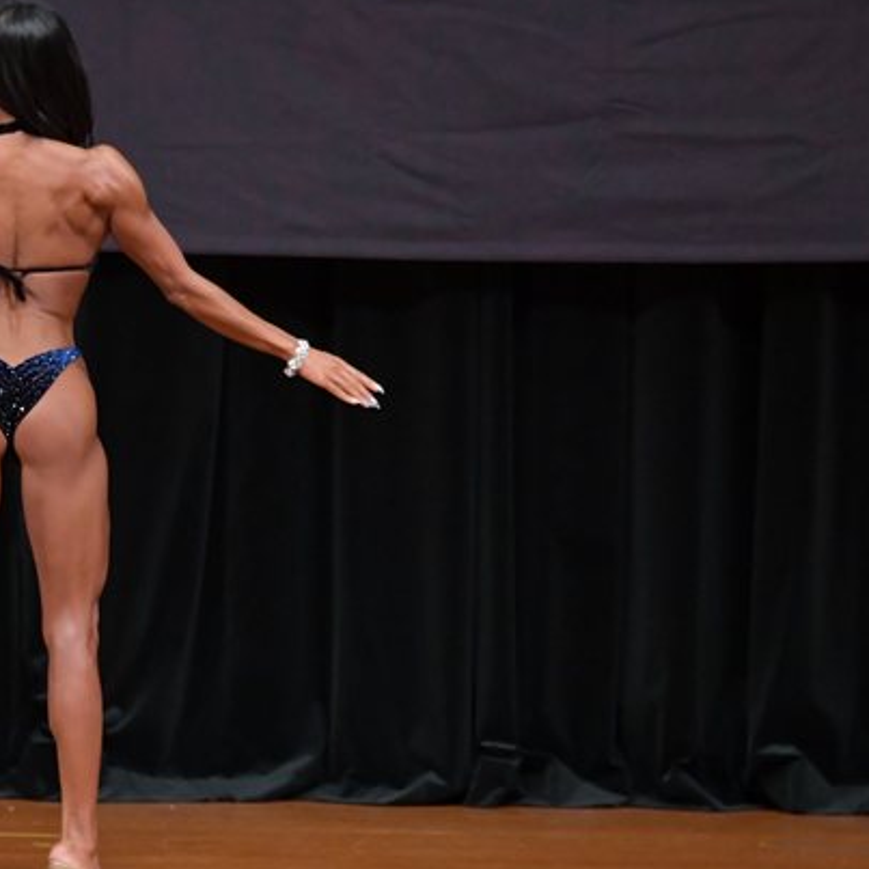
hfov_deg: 3.8
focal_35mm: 466
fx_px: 13235
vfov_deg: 3.8
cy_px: 464
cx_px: 74
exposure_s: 1/400
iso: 4000
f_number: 5.6
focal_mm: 190
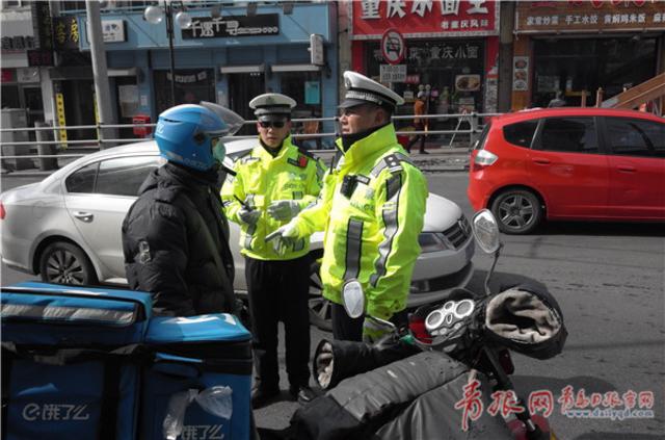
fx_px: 608
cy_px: 220
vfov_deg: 39.7
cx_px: 332
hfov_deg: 57.4
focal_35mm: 33
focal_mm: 22
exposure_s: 1/1250
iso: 1600
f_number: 11
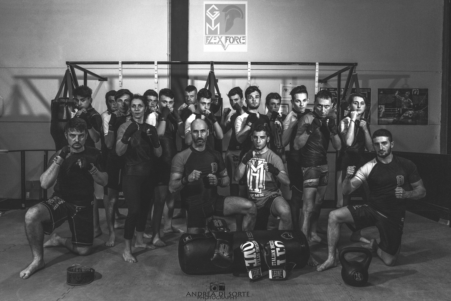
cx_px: 226
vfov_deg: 42.3
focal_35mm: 31
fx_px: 388
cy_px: 150
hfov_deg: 60.3
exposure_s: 1/200
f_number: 6.3
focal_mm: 31
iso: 1600
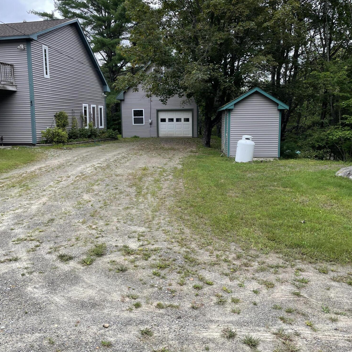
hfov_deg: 52.5
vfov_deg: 52.5
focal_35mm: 31
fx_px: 357
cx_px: 176
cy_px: 161
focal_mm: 4.2
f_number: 1.6
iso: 32
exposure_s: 1/686
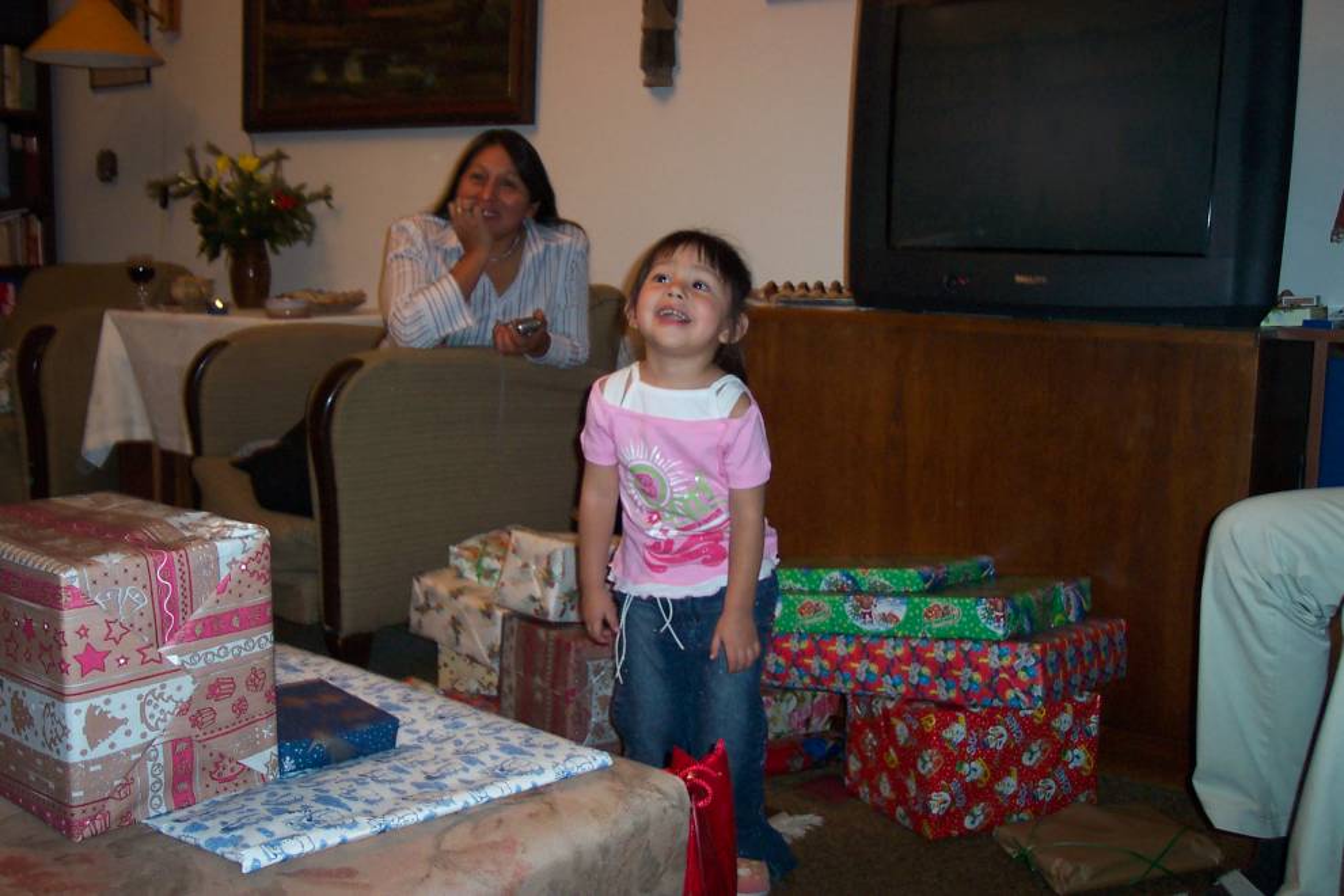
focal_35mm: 38
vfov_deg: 35.1
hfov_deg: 50.7
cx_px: 672
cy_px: 448
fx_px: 1419
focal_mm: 8
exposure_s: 1/30
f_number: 2.8
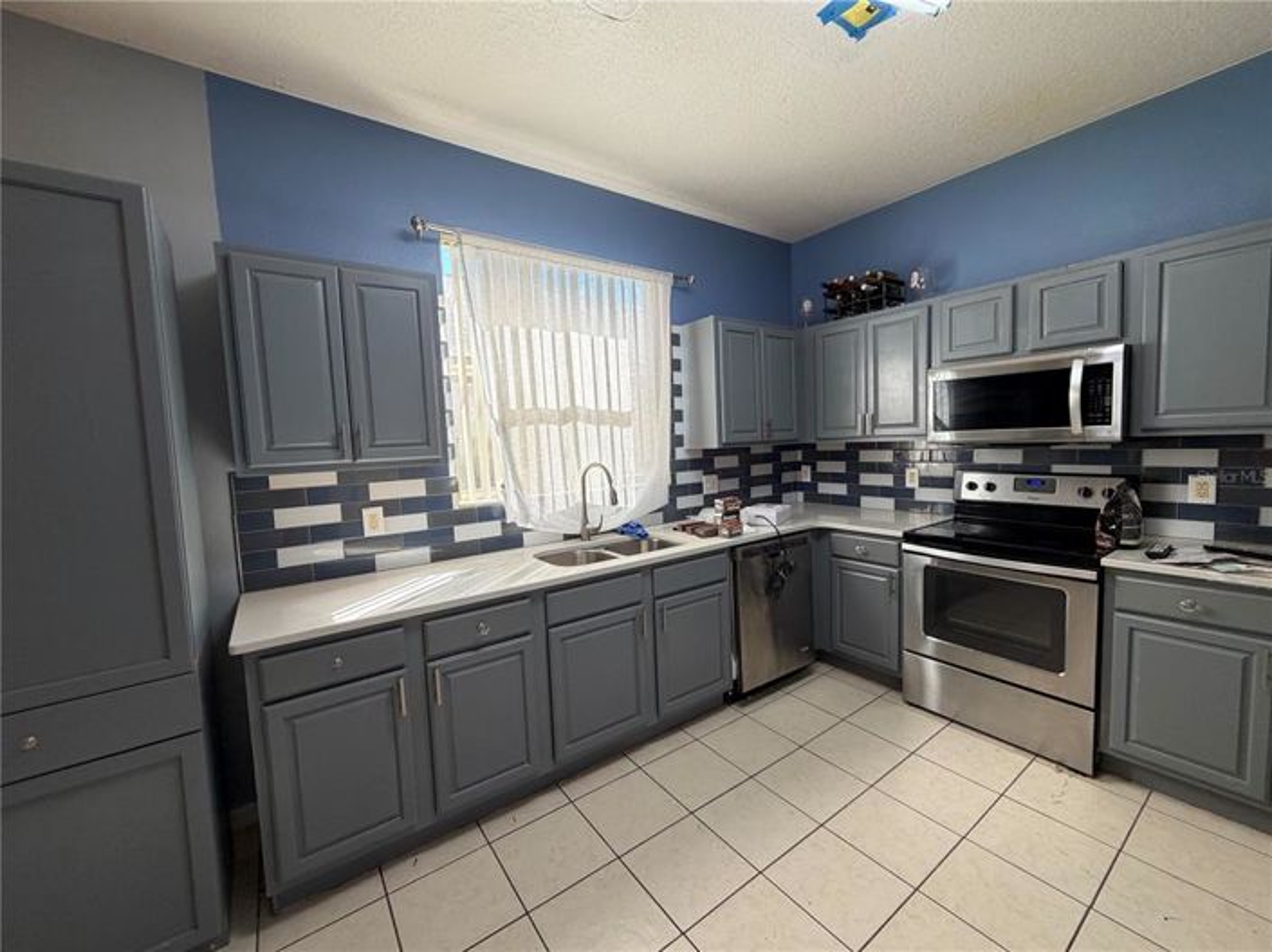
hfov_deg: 102.1
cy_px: 476
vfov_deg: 85.6
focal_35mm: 14
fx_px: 514
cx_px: 636
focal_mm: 2.22
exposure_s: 1/120
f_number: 2.2
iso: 125
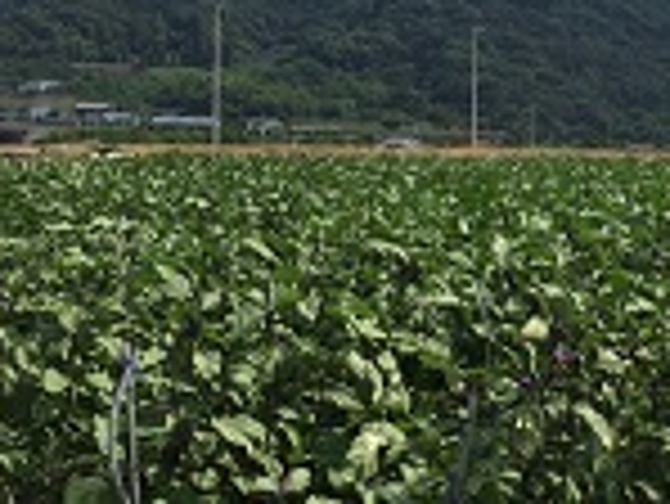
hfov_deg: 27.6
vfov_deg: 21.0
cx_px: 454
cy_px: 212
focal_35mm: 70
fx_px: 1356
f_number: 2.2
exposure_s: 1/2283
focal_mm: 4.15
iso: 32
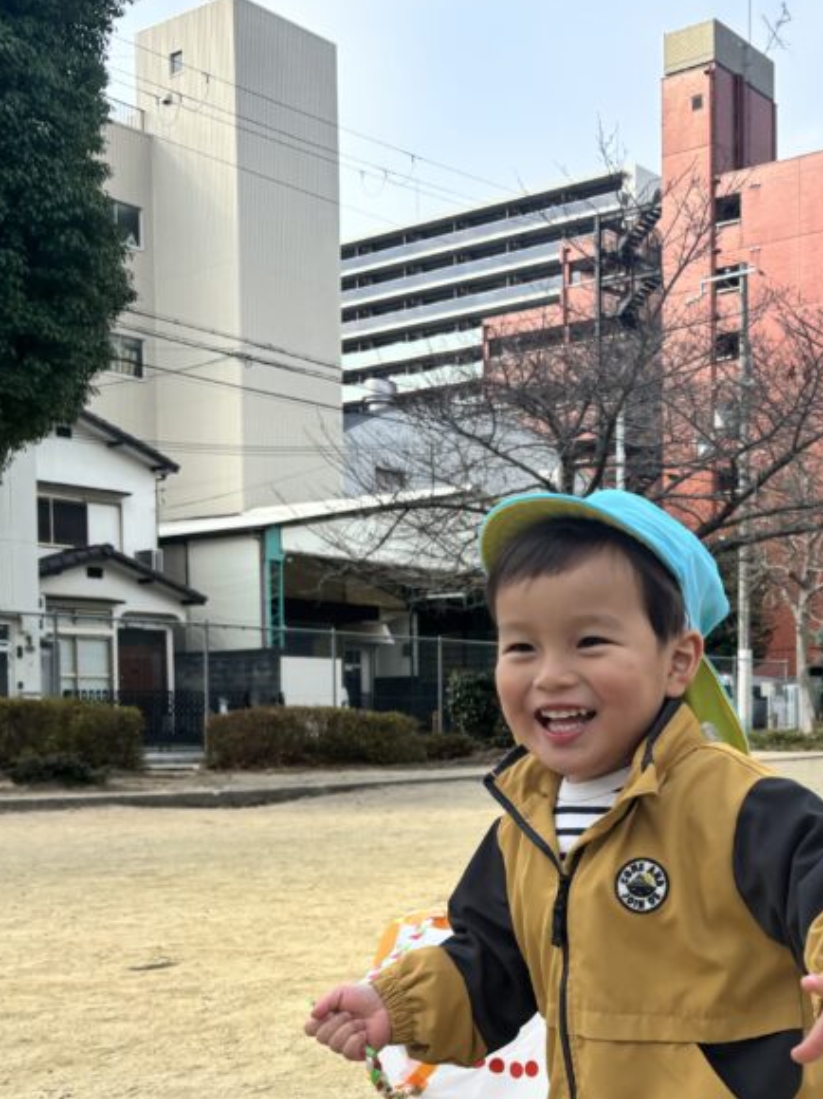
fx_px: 1459
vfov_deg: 40.5
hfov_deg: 30.7
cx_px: 669
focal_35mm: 46
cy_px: 767
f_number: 1.6
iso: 50
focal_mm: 5.96
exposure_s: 1/1984
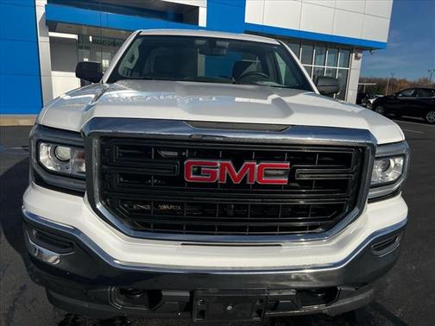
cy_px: 163
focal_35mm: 26
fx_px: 327
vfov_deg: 53.1
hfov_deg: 67.3
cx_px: 218
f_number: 1.5
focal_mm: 5.7
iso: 50
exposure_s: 1/6579
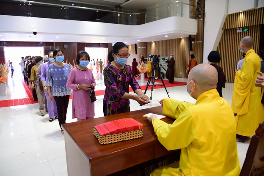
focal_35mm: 25
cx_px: 128
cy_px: 88
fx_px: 183
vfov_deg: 51.3
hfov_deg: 71.5
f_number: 4
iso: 1000
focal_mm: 24
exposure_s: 1/80
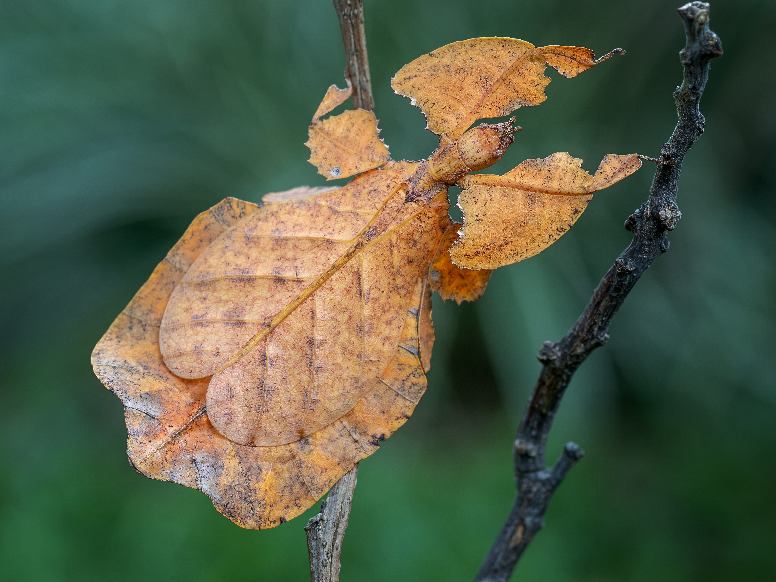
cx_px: 388
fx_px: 2690
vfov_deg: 12.3
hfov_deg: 16.4
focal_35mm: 120
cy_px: 291
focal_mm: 60
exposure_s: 1/125
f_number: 4
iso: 200
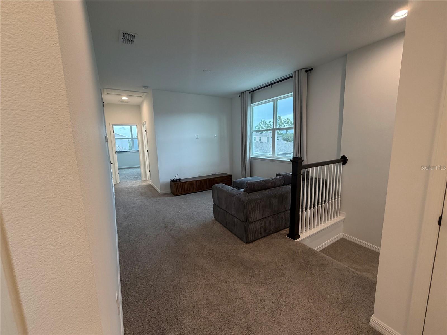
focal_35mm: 14
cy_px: 168
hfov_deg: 102.1
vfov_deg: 85.7
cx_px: 224
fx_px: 181
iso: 200
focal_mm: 2.22
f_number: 2.2
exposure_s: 1/60
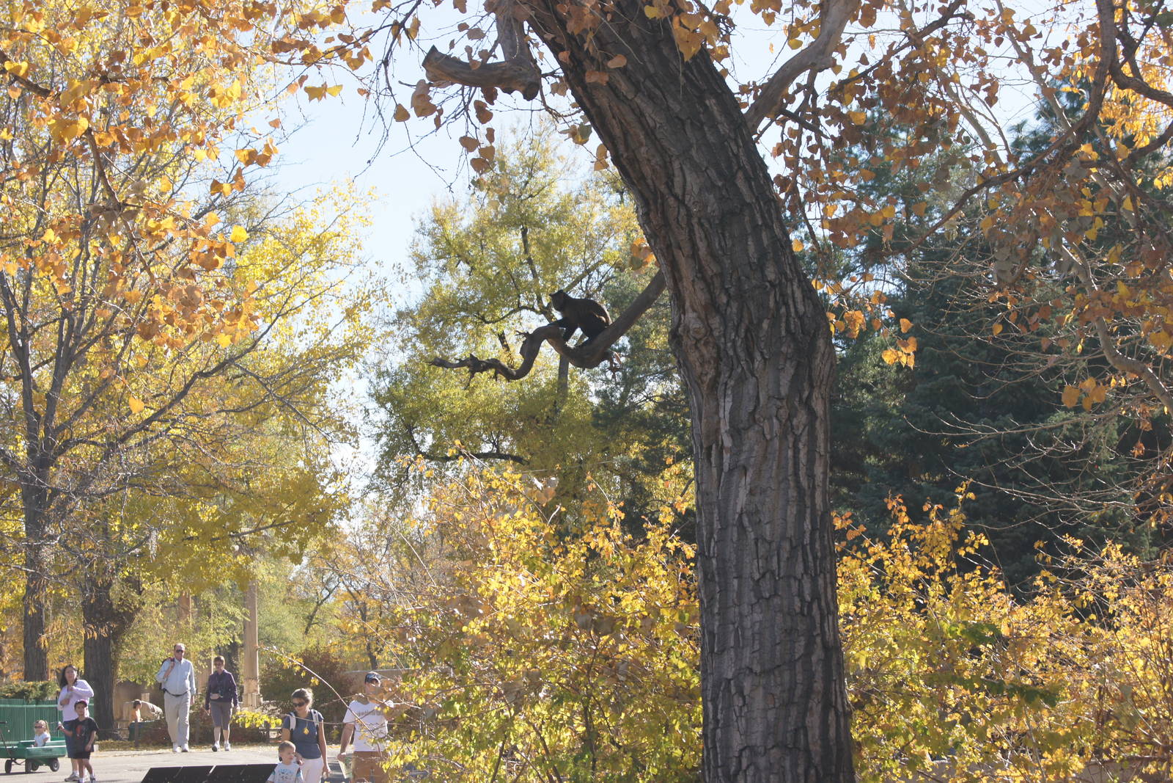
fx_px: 2688
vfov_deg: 16.6
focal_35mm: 82
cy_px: 392
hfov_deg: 24.6
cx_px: 586
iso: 200
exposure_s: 1/250
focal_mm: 55
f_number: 7.1
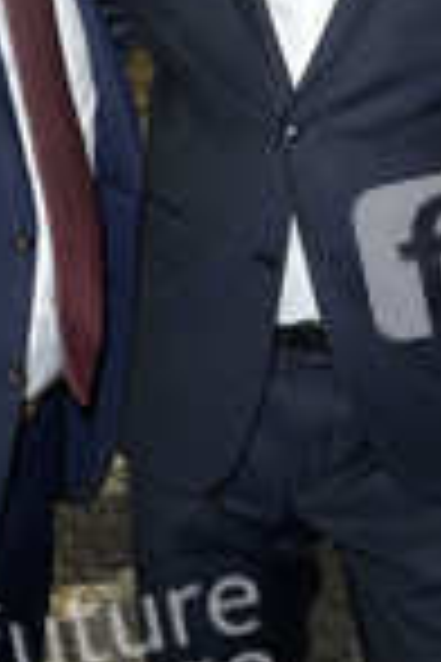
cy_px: 9
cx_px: 176
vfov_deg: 20.8
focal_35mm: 95
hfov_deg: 14.4
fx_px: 1745
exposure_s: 1/250
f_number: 16
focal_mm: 35
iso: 800
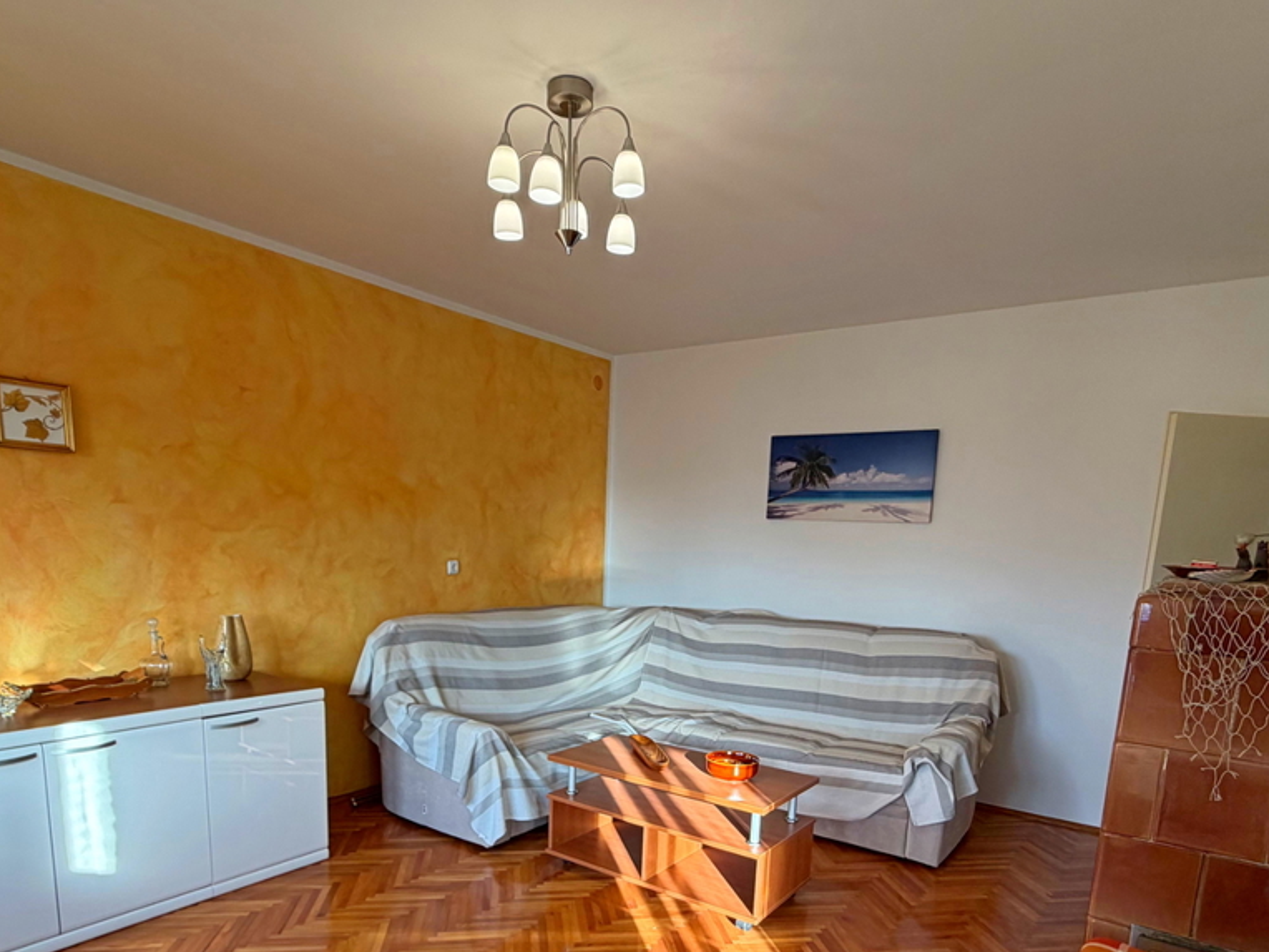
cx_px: 633
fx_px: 807
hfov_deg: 76.4
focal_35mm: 22
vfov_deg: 58.8
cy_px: 680
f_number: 2.2
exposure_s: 1/100
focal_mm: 2.22
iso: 80
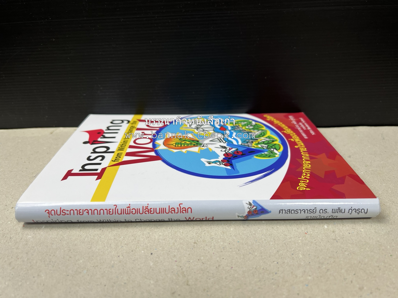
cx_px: 199
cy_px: 149
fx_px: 299
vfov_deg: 53.1
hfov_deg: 67.3
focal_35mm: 26
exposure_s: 1/105
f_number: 1.5
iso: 32
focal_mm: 5.7
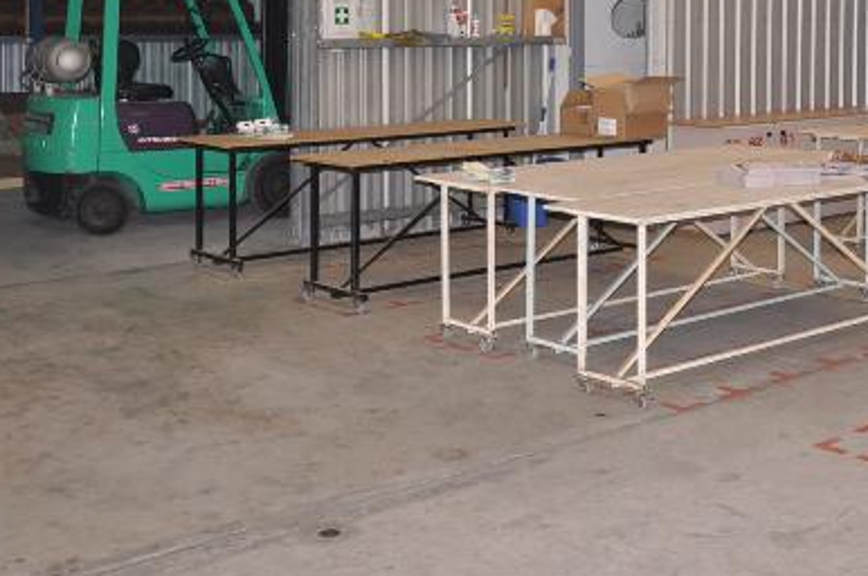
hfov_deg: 34.3
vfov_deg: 23.3
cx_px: 731
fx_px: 1348
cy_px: 33
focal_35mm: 56
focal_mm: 18
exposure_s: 1/60
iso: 400
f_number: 3.5
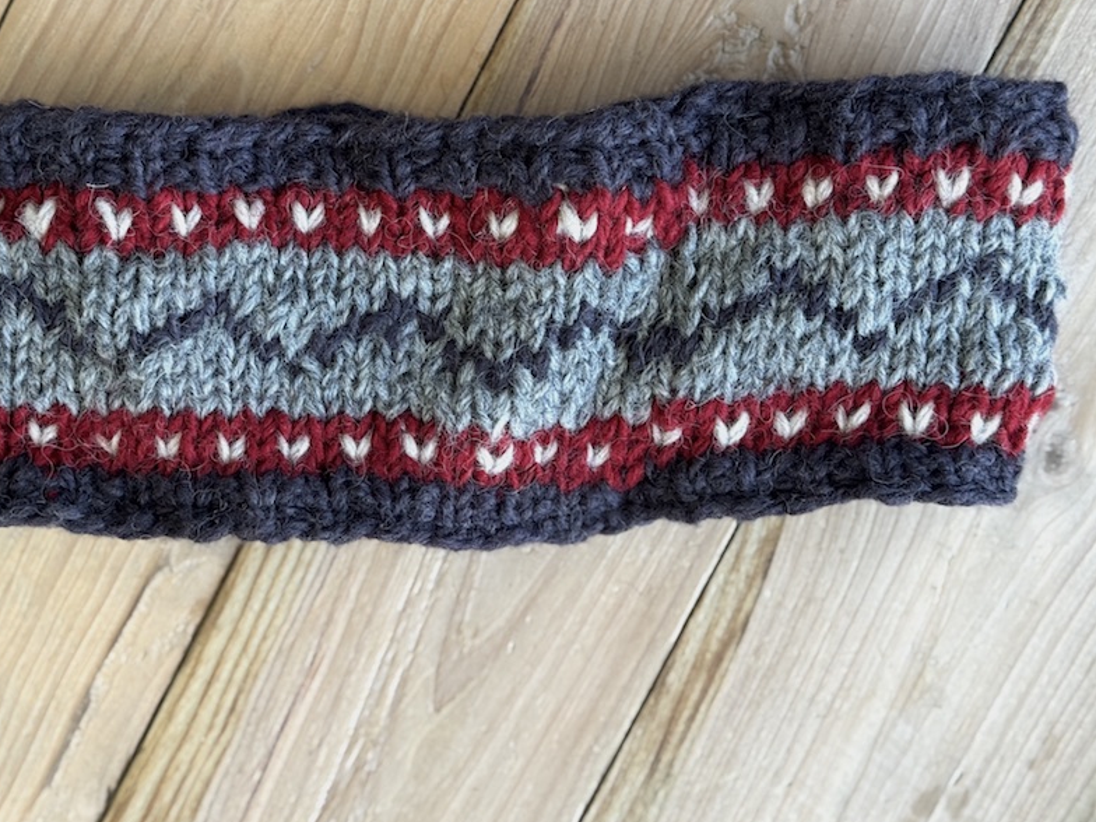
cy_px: 392
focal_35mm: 61
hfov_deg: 31.6
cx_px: 474
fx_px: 1931
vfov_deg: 24.0
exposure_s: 1/121
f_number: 1.78
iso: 80
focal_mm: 6.76
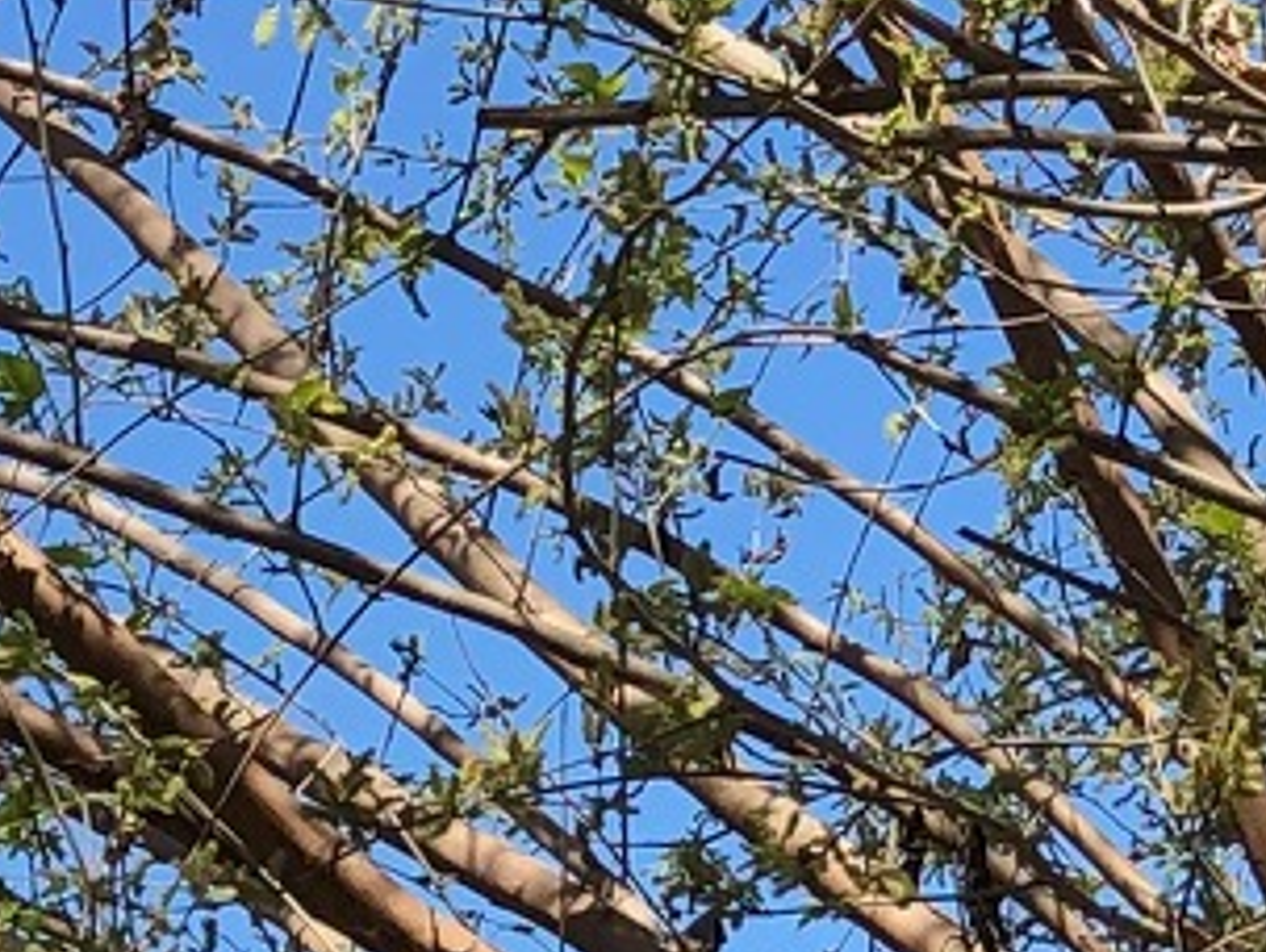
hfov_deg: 10.3
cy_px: 1073
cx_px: 1776
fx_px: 6811
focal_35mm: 186
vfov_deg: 7.9
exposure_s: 1/1185
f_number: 1.8
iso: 20
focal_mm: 3.99
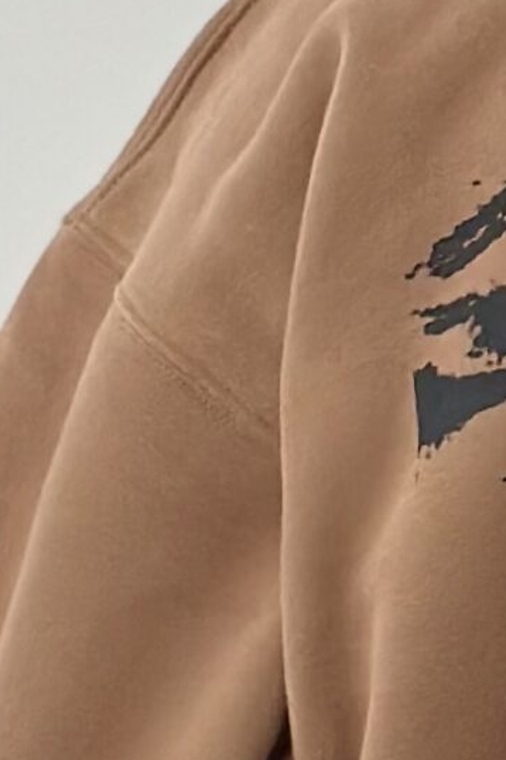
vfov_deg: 8.6
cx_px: 1115
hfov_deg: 5.6
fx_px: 5017
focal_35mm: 238
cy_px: 187
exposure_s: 1/93
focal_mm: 6.86
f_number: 1.78
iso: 125
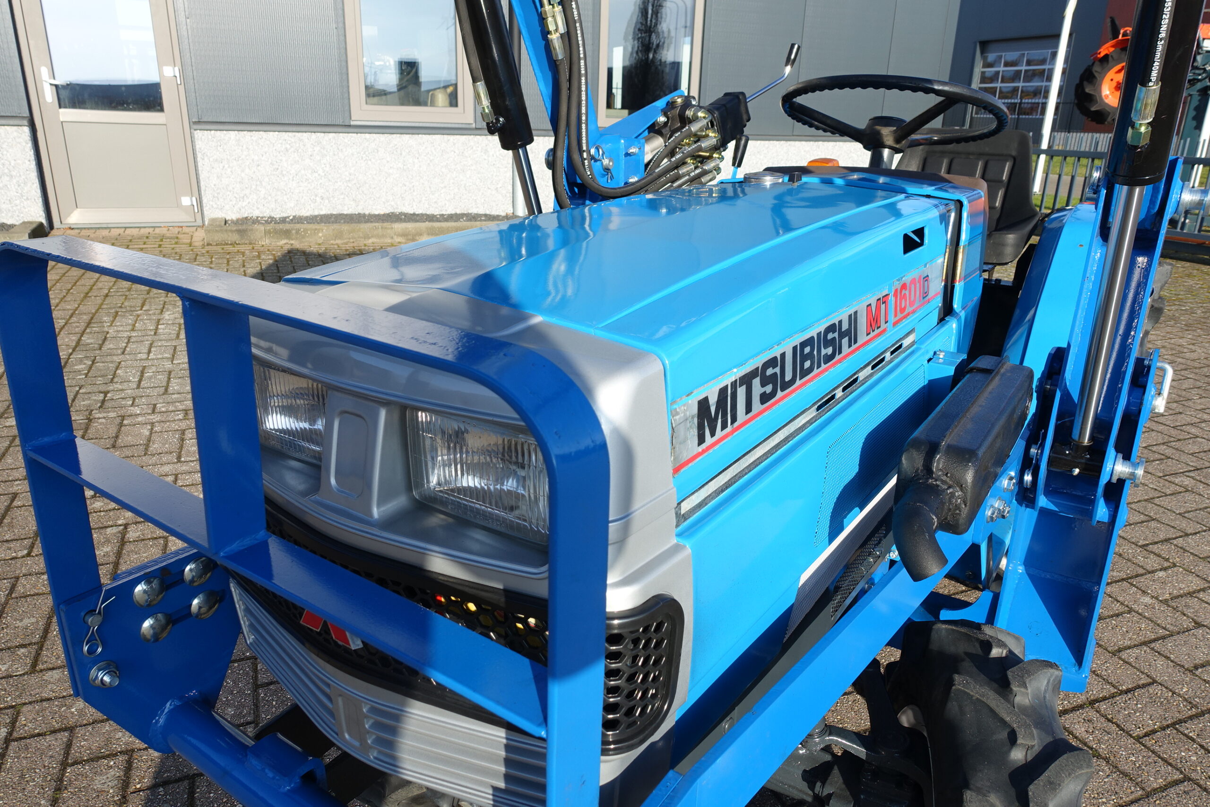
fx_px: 807
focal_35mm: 24
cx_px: 605
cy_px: 404
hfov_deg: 73.7
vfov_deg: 53.1
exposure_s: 1/250
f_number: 5.6
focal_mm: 8.8
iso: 125
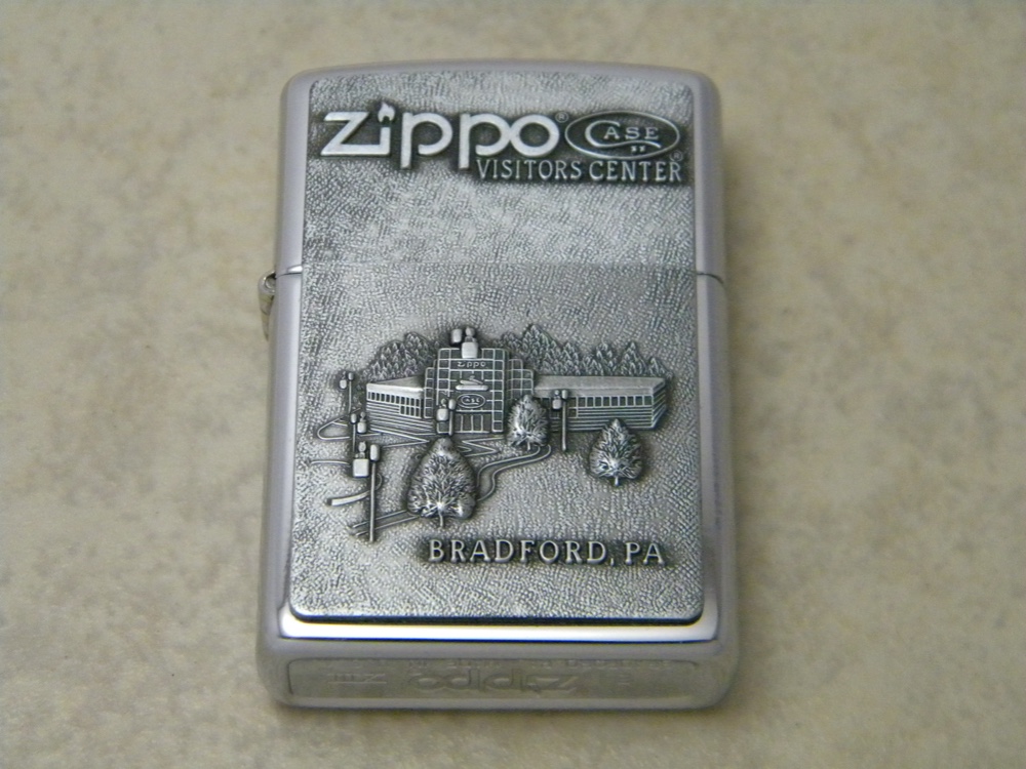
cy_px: 384
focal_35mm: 105
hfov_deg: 18.7
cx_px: 513
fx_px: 3112
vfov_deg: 14.1
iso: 800
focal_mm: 19
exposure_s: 1/104
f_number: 4.7
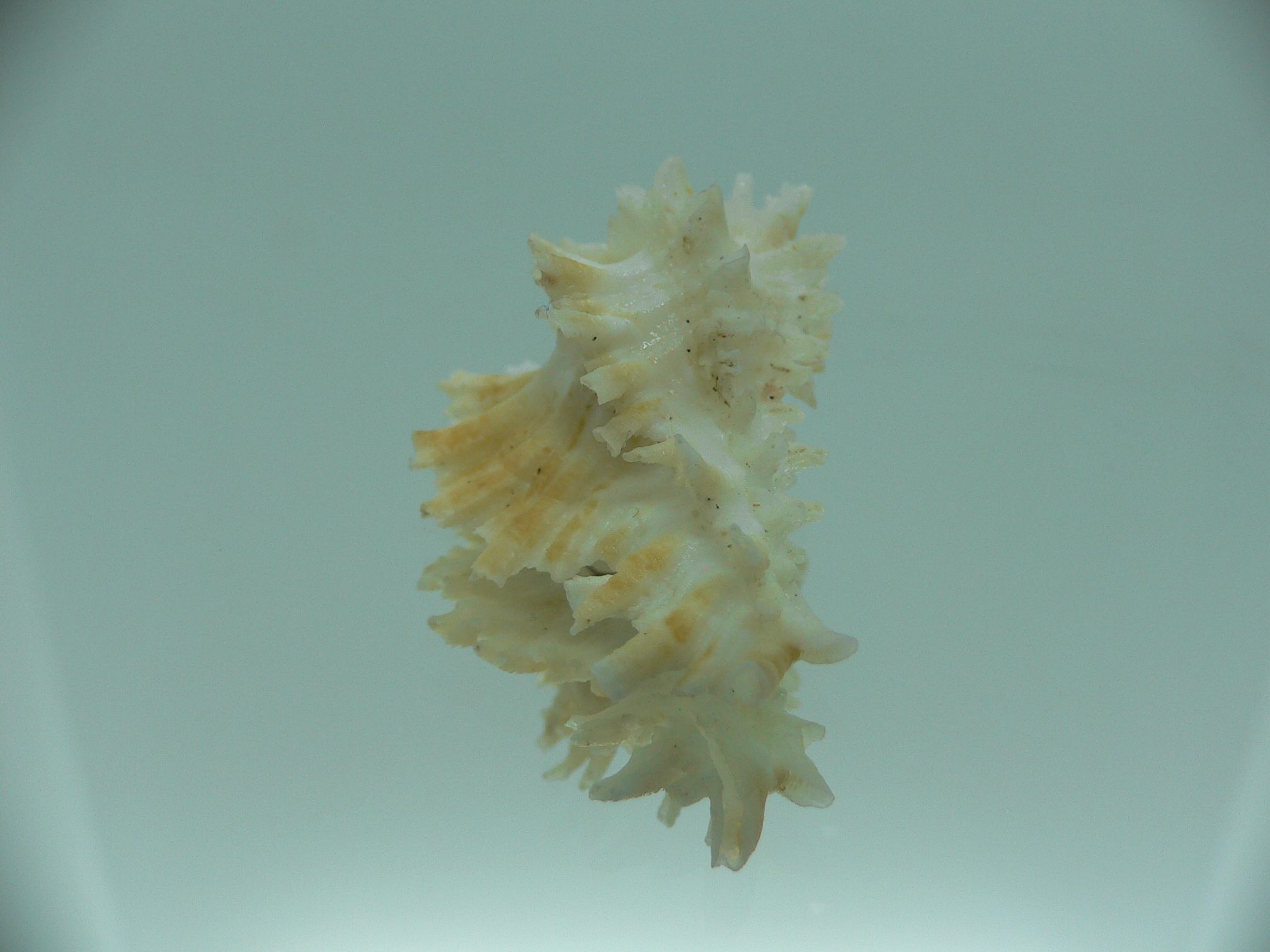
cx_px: 635
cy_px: 476
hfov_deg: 52.6
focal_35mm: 35
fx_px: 1284
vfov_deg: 40.7
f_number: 2.8
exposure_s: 1/80
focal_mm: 4.6
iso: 80
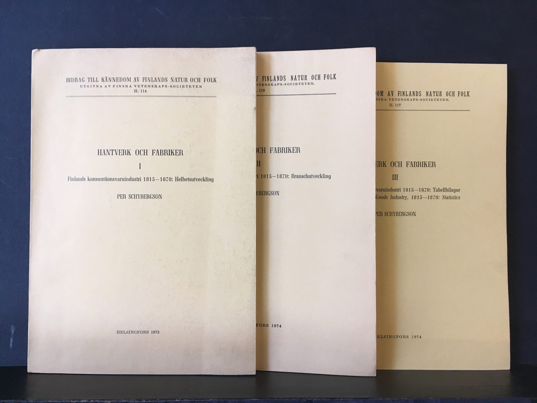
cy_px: 202
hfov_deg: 61.7
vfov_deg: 48.2
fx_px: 450
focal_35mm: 29
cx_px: 268
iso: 64
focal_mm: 4.15
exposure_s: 1/33
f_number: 2.2
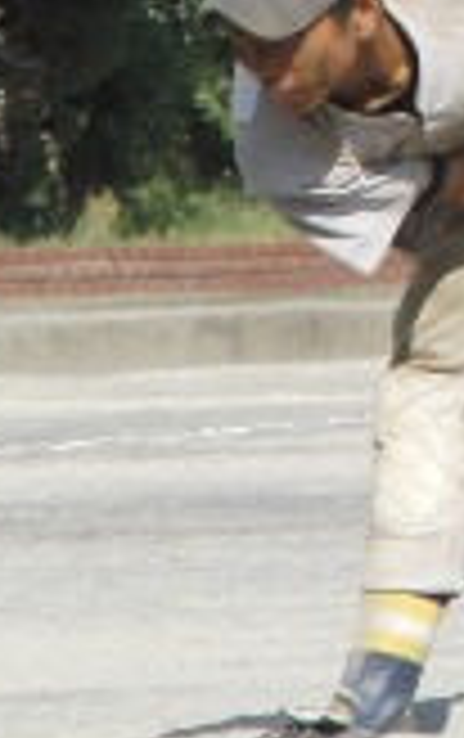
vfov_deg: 2.2
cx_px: 942
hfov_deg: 1.4
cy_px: -112
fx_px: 19295
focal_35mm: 957
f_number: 4.4
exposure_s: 1/640
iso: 100
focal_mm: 41
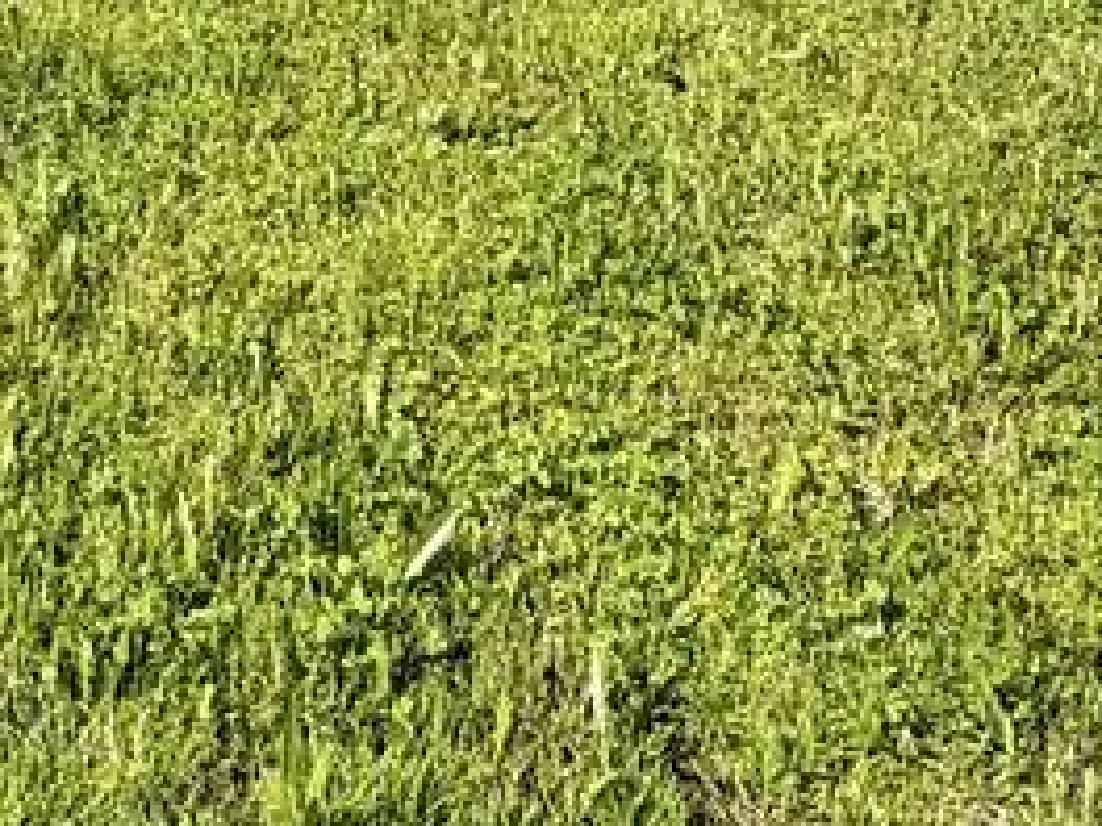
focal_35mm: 68
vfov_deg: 16.6
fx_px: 2165
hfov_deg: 26.3
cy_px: -805
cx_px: -121
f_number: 2.2
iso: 20
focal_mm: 2.22
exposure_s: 1/1167
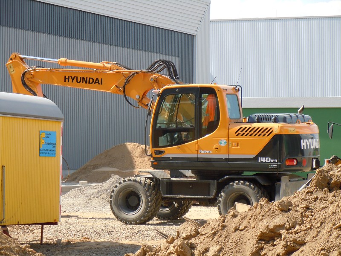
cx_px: 170
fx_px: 1497
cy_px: 128
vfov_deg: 9.8
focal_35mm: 152
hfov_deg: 13.0
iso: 100
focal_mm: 27.4
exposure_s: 1/250
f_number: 4.6
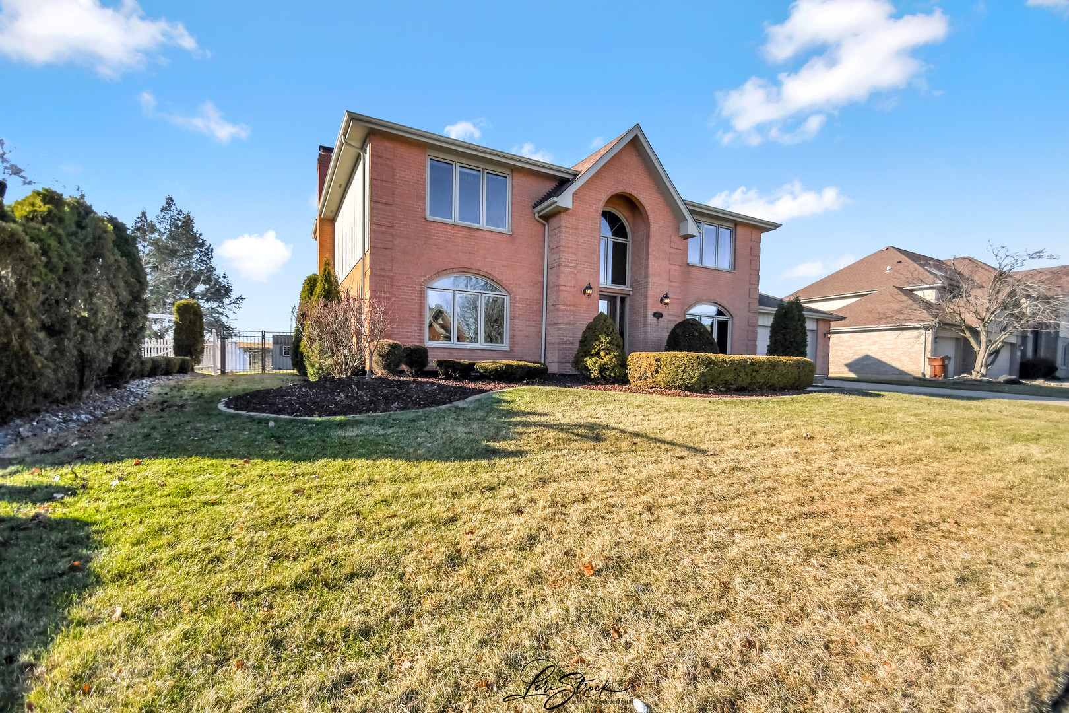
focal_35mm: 15
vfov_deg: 77.3
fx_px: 445
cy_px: 356
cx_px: 534
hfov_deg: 100.4
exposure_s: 1/5000
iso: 400
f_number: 8
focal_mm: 10
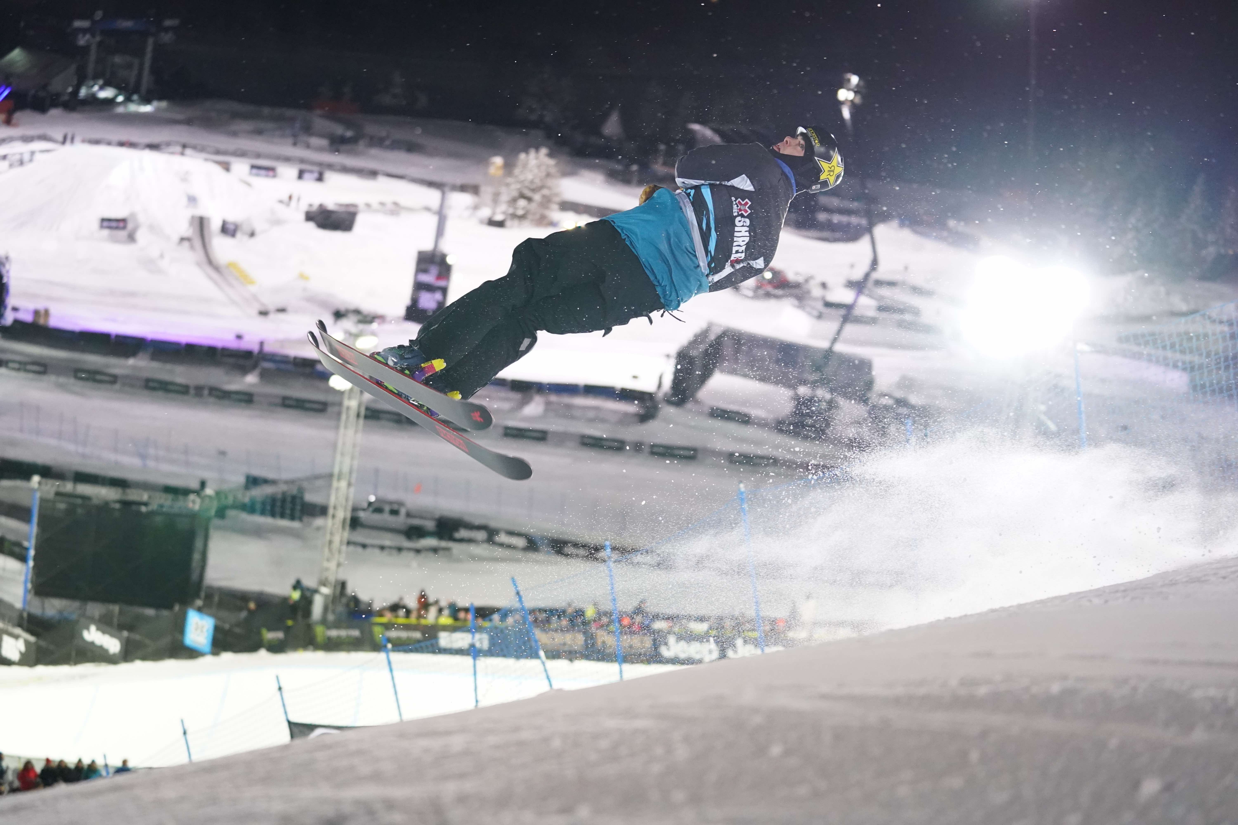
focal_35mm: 70
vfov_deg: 19.5
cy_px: 412
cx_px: 619
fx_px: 2407
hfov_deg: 28.8
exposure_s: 1/1000
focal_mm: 70
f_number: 2.8
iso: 6400
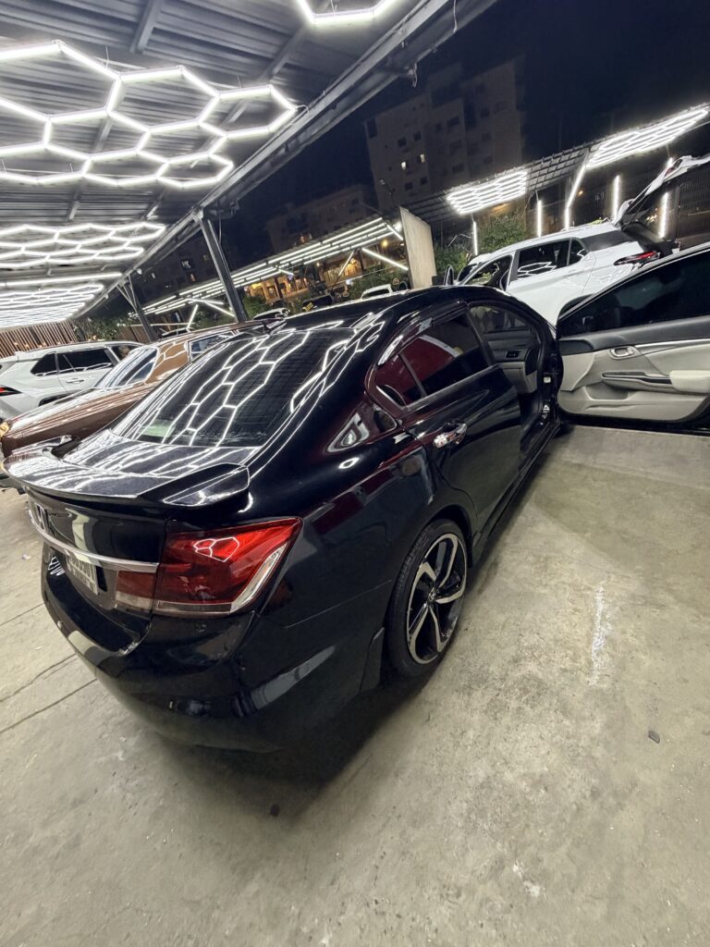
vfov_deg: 102.1
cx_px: 355
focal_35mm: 14
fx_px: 383
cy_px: 474
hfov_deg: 85.7
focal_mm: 2.22
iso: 500
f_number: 2.2
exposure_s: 1/60
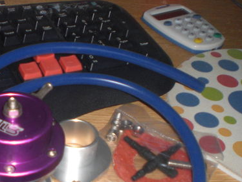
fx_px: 455
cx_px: 46
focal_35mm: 65
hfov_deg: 29.1
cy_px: 148
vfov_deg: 22.3
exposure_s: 1/60
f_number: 3.1
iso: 200
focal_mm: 6.3
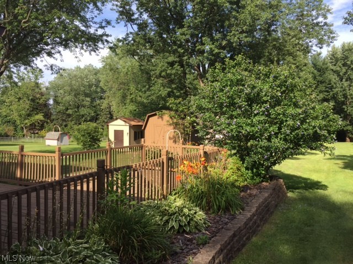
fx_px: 296
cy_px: 132
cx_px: 176
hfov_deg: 61.7
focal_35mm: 29
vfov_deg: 48.2
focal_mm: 4.15
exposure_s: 1/732
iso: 32
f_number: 2.2
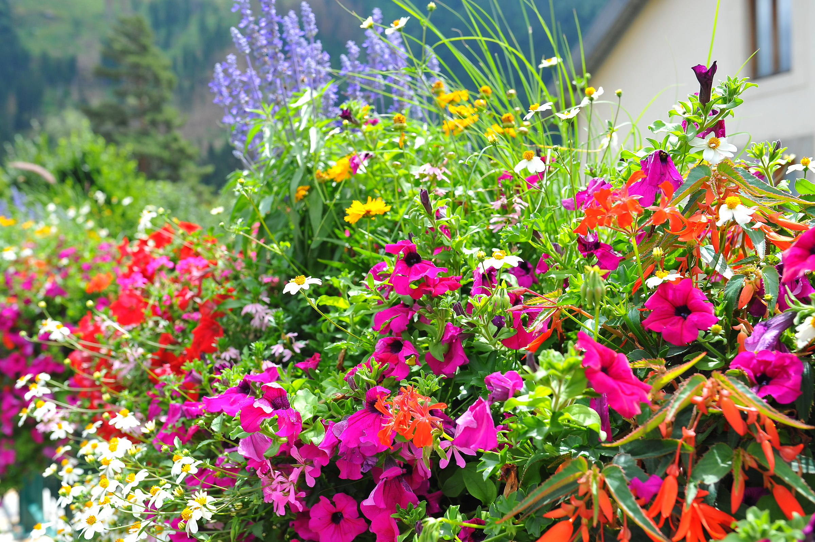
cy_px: 271
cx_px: 408
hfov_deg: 54.5
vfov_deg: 37.8
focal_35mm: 35
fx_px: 792
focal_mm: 35
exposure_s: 1/200
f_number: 7.1
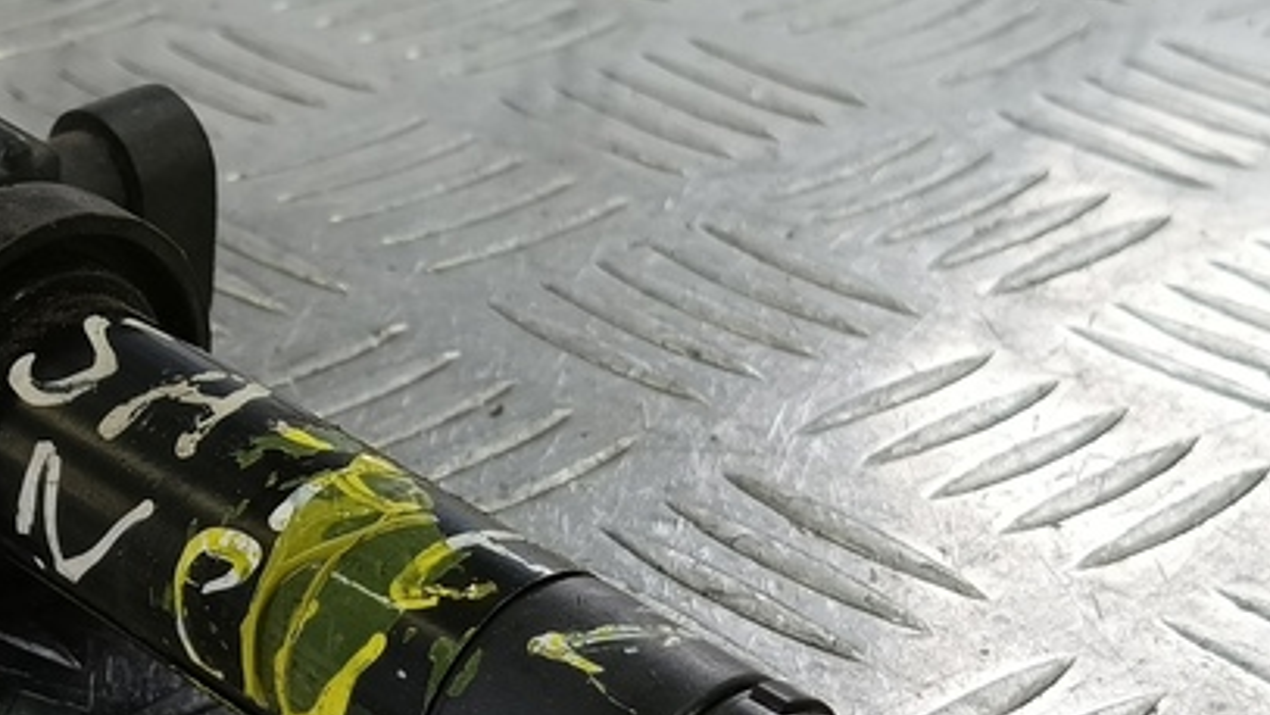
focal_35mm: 63
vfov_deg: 18.5
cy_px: 759
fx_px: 2122
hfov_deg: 33.0
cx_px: 427
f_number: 1.6
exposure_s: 1/100
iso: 145
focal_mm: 4.11
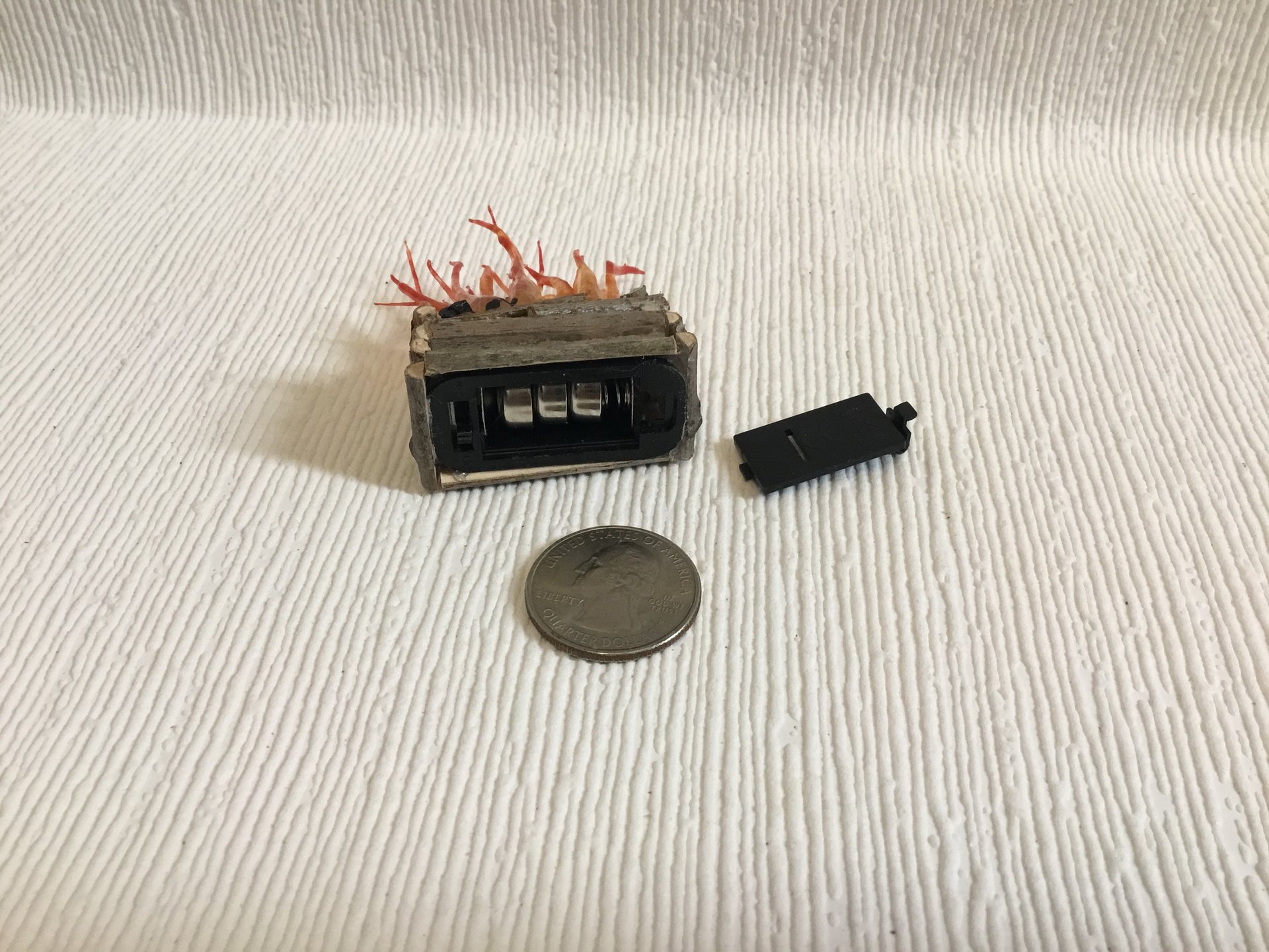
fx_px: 1136
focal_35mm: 31
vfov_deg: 45.4
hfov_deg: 58.4
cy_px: 476
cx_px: 634
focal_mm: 3.3
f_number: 2.4
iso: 80
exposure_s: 1/30
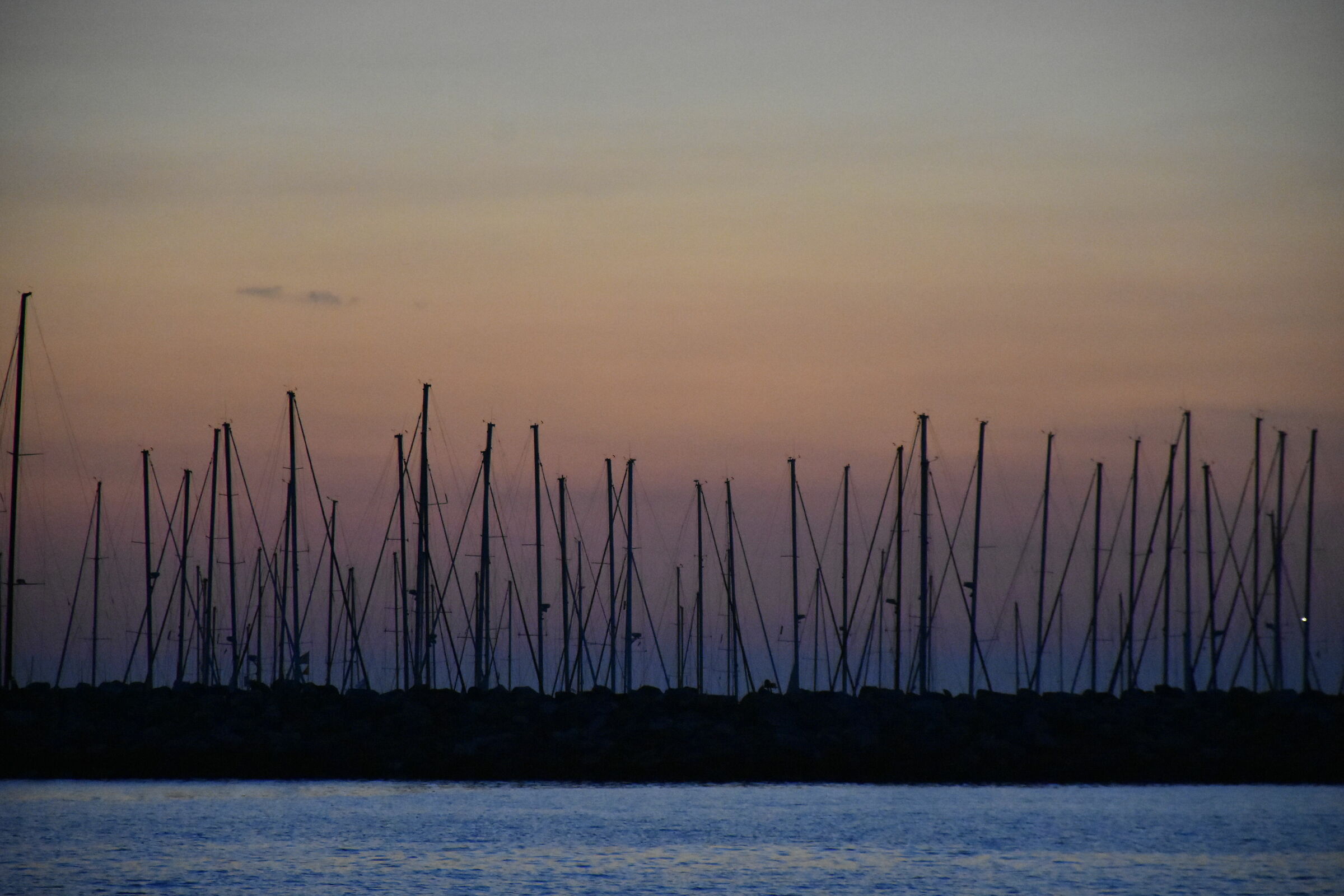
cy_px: 448
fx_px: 7839
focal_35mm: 210
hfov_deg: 9.8
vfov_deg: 6.5
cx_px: 672
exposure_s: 1/250
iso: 7200
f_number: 5.6
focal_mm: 140
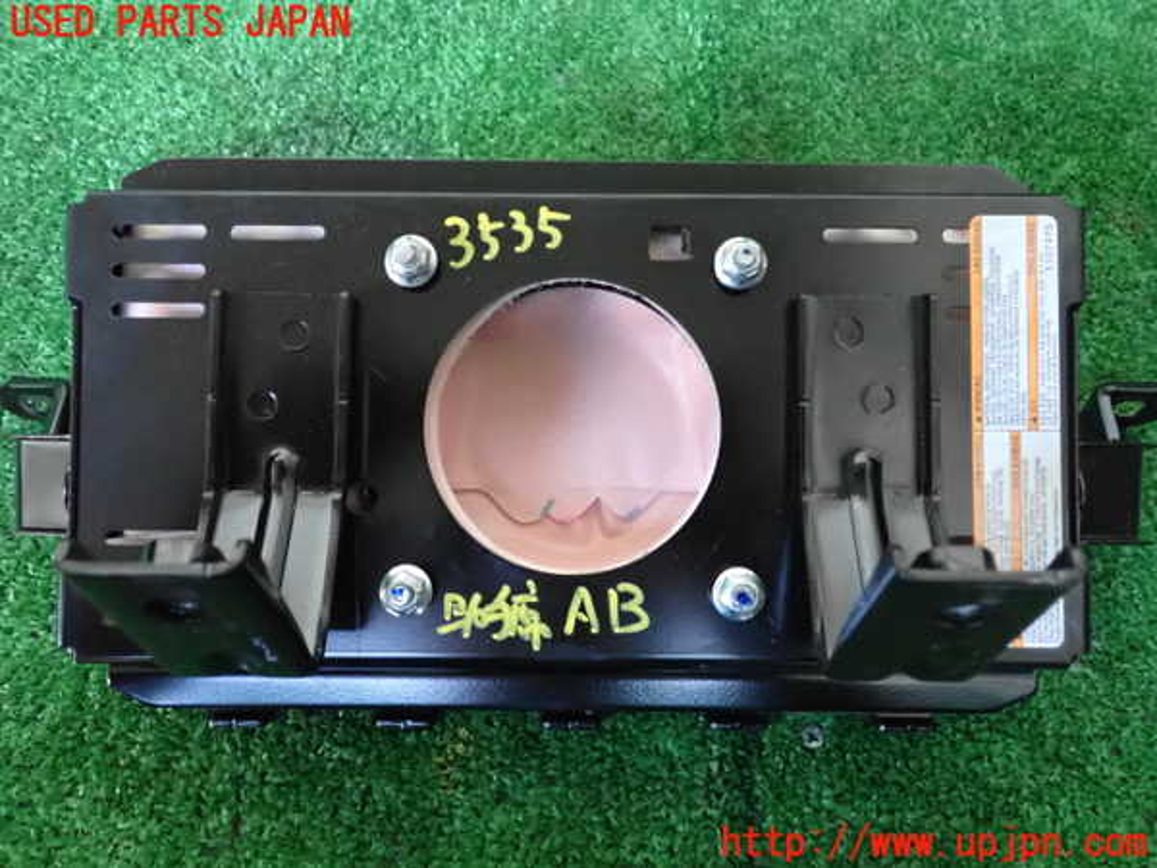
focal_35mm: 30
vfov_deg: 46.8
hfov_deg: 60.0
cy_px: 434
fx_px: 1003
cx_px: 578
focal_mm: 5.4
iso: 2000
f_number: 2.3
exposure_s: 1/60
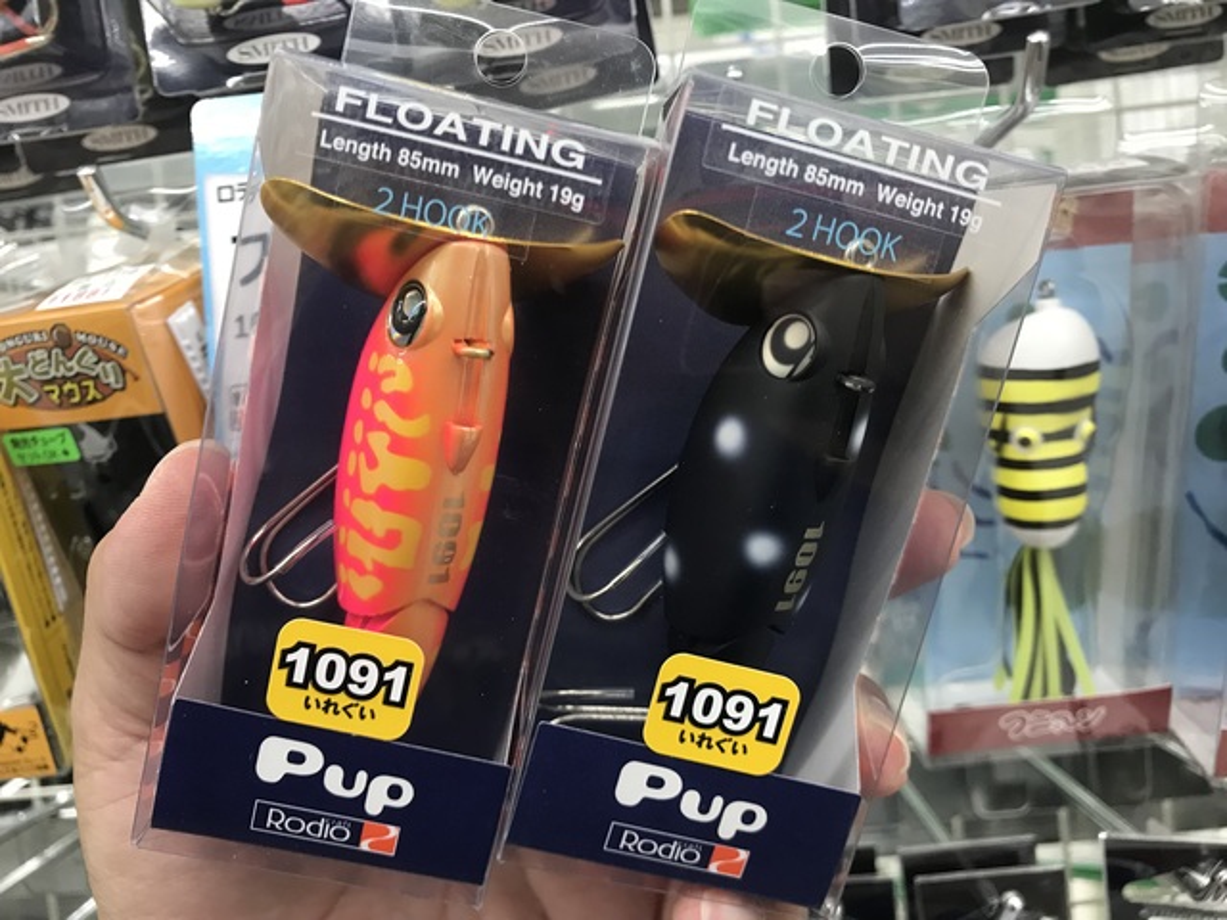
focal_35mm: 28
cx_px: 614
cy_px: 460
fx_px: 992
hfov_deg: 63.4
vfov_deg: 49.7
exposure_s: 1/33
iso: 32
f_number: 1.8
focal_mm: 3.99
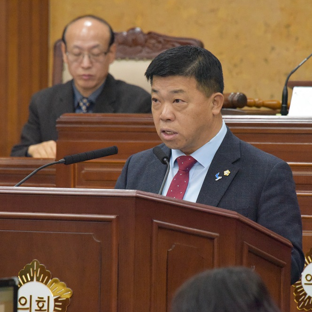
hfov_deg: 4.6
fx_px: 3916
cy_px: 156
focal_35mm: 384
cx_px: 167
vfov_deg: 4.6
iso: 12800
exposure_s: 1/320
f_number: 9
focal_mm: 300
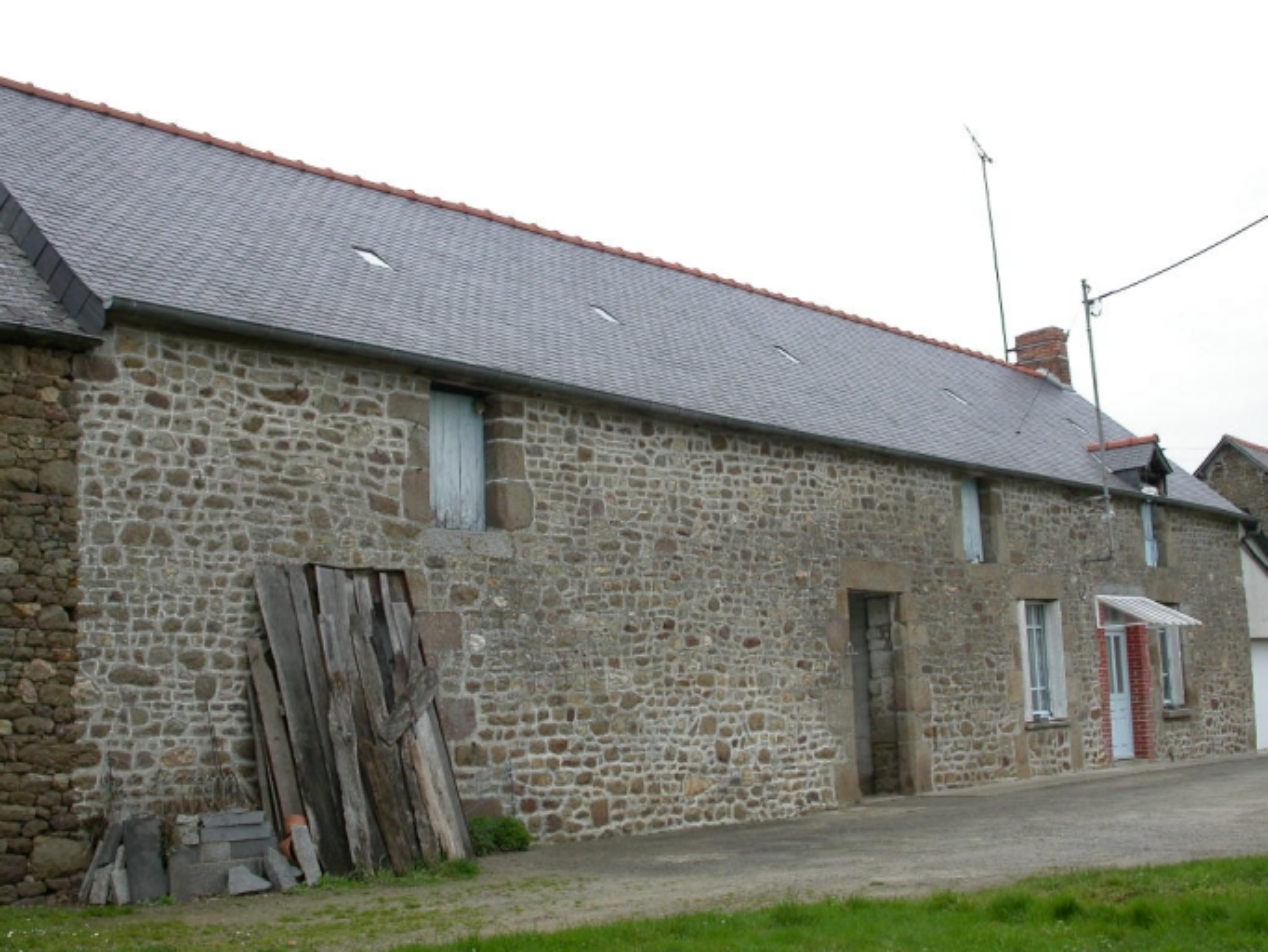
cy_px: 476
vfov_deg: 32.9
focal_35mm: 44
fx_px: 1612
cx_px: 634
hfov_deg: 42.9
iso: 100
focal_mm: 9.1
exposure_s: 1/208
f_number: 5.5
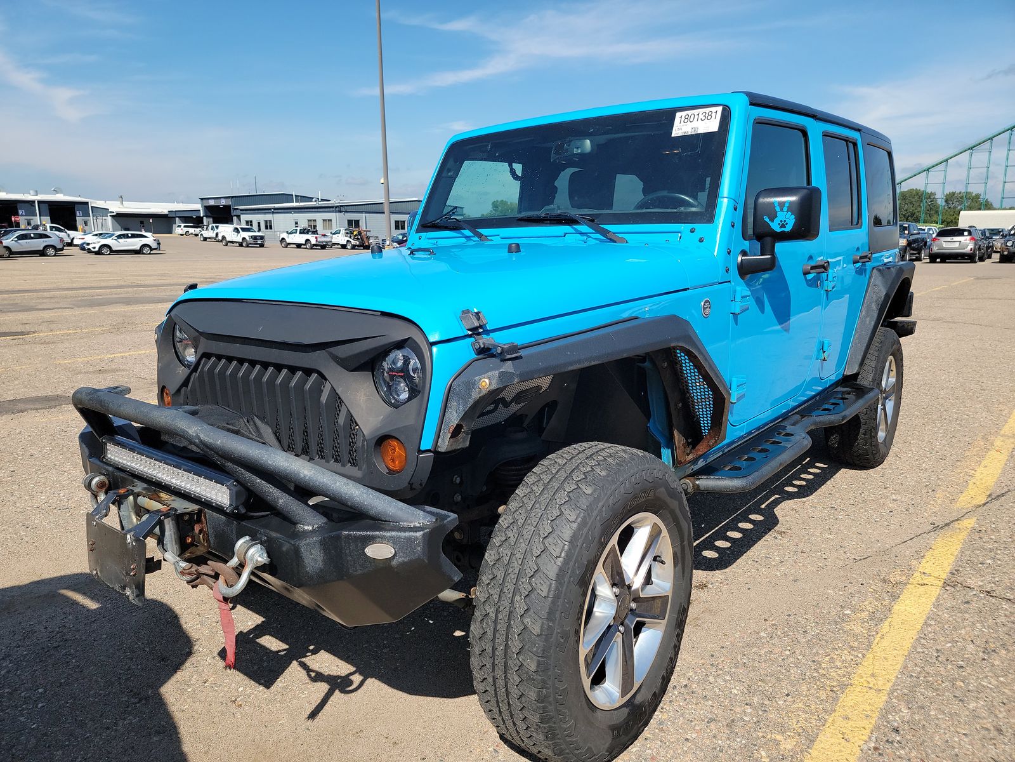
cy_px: 381
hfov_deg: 71.6
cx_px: 508
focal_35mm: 24
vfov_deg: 56.8
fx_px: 704
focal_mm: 6.7
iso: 50
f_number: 1.8
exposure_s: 1/887
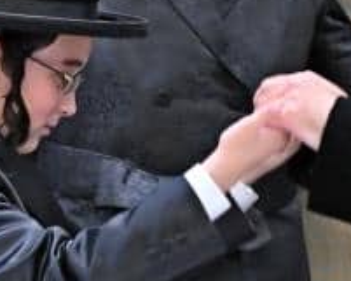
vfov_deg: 2.9
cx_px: 313
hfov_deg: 3.7
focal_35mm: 526
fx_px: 5467
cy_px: 53
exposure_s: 1/200
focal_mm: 110
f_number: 4
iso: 1600
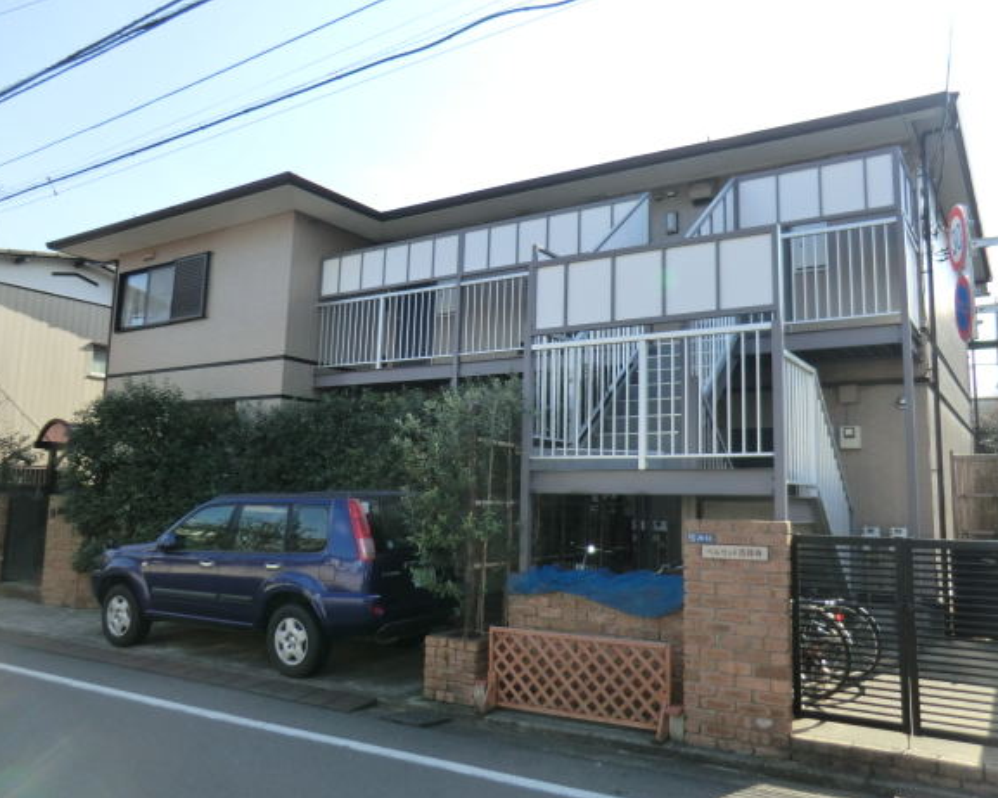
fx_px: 768
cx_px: 515
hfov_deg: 66.0
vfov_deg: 54.9
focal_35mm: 26
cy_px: 386
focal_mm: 4.3
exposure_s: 1/400
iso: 80
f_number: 3.2
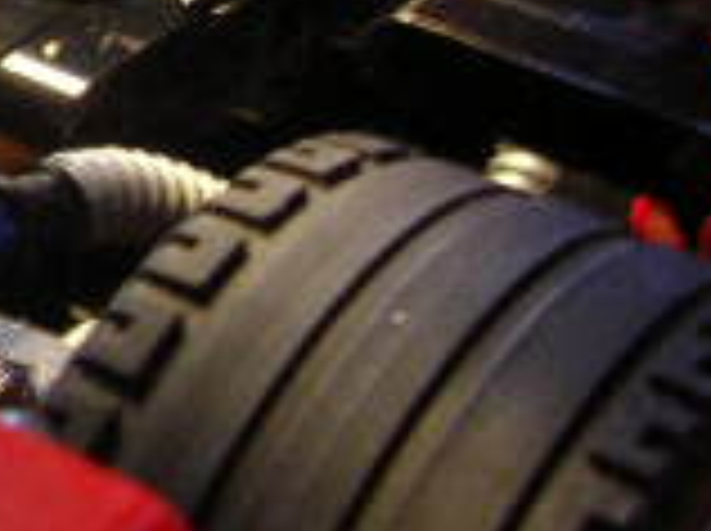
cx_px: -310
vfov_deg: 10.3
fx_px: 2912
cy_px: -108
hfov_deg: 13.2
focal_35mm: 142
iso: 109
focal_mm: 5.8
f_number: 2.8
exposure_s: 1/5
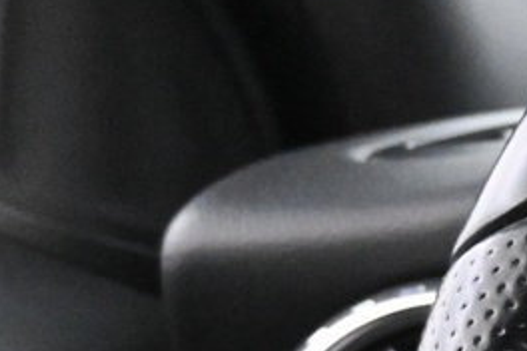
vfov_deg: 7.3
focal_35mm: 184
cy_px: 636
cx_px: 1451
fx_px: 2693
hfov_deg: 9.4
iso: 6400
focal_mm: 20
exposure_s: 1/30
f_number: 3.8
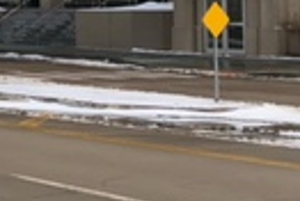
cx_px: -211
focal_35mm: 142
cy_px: -64
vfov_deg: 9.5
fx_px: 1186
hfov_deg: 13.2
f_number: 1.8
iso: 20
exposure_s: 1/2525
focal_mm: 3.99
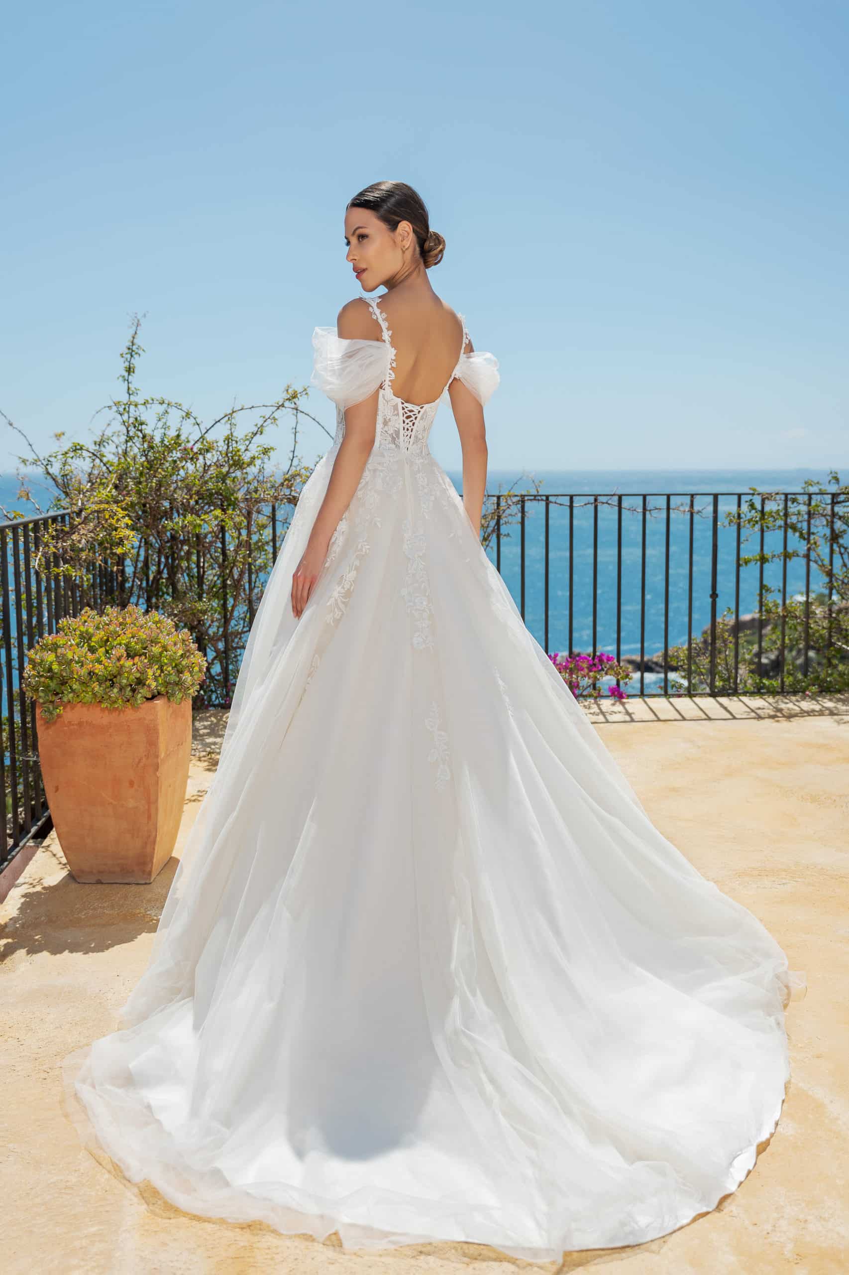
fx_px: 1097
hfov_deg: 42.3
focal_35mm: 31
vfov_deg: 60.3
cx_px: 424
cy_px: 638
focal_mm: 31
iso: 100
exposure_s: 1/1600
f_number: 3.2
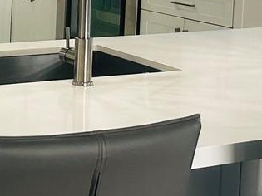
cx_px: -71
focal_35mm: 132
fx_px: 999
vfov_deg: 11.1
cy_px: -28
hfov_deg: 14.4
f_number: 1.5
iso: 125
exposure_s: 1/120
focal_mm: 5.7
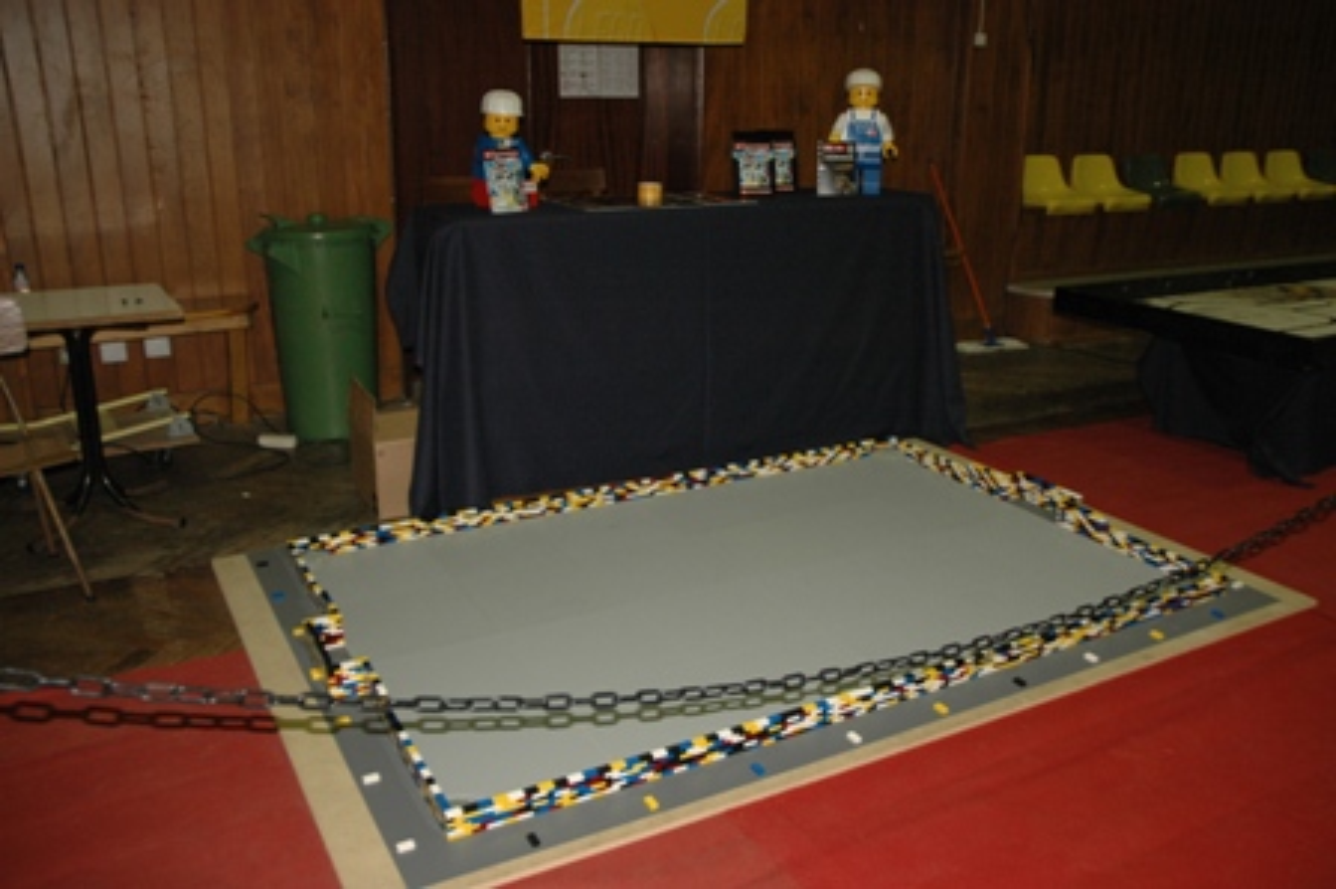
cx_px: 668
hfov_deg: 67.4
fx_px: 1001
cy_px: 444
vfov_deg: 47.9
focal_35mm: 27
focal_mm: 18
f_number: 3.5
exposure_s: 1/60
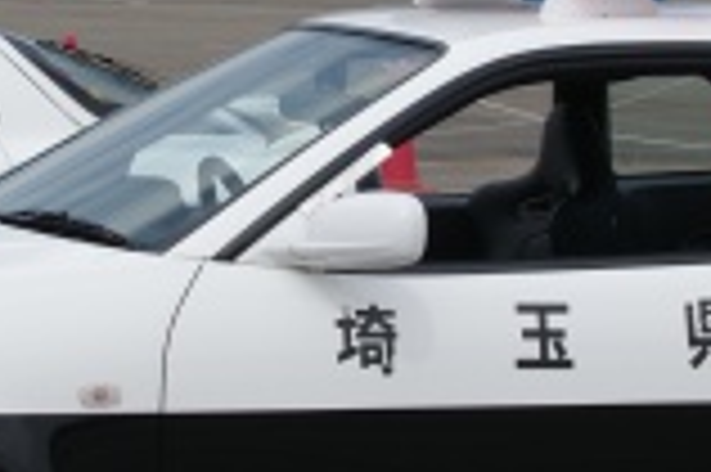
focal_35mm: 220
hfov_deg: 9.4
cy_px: 88
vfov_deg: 6.2
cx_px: 191
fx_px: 4340
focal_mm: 31
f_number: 8
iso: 160
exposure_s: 1/250
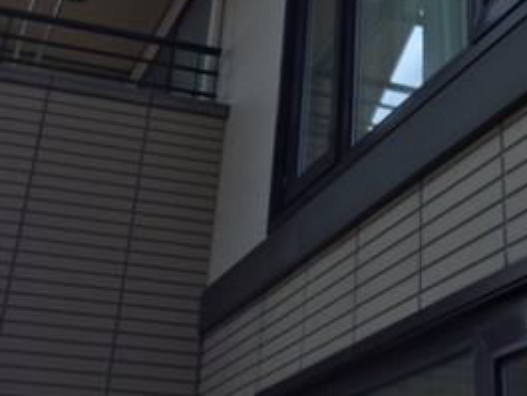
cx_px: 382
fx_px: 1066
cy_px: -78
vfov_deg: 19.8
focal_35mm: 70
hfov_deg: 27.5
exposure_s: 1/1464
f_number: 2.2
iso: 32
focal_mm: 4.15
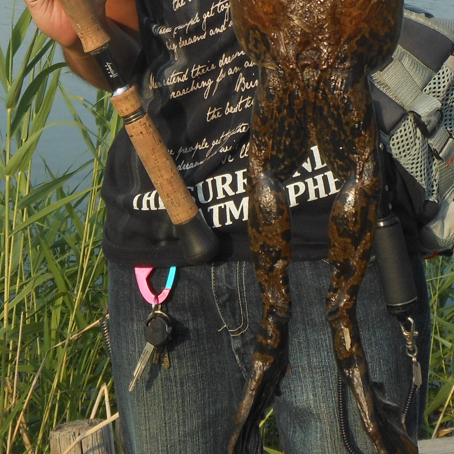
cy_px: -66
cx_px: 262
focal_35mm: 103
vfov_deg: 16.3
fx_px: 1528
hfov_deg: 16.9
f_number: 3.6
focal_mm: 6.8
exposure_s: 1/400
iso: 80
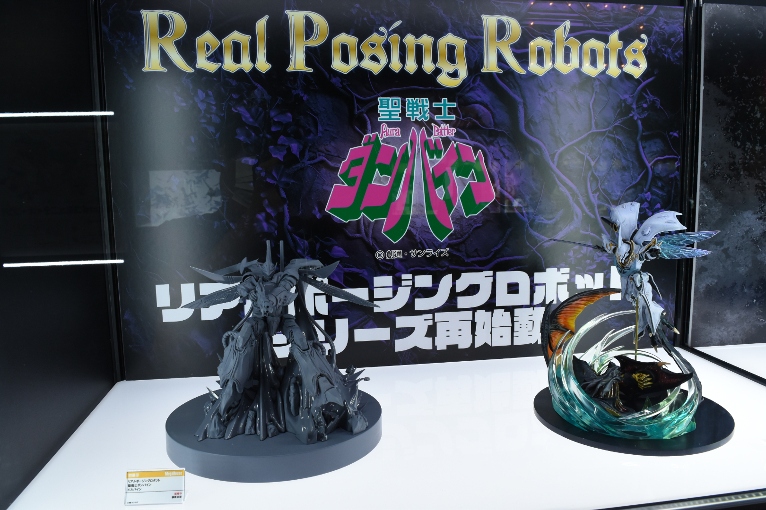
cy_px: 255
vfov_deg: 36.9
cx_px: 383
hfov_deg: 53.1
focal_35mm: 36
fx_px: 766
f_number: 8
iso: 640
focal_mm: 24
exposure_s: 1/160
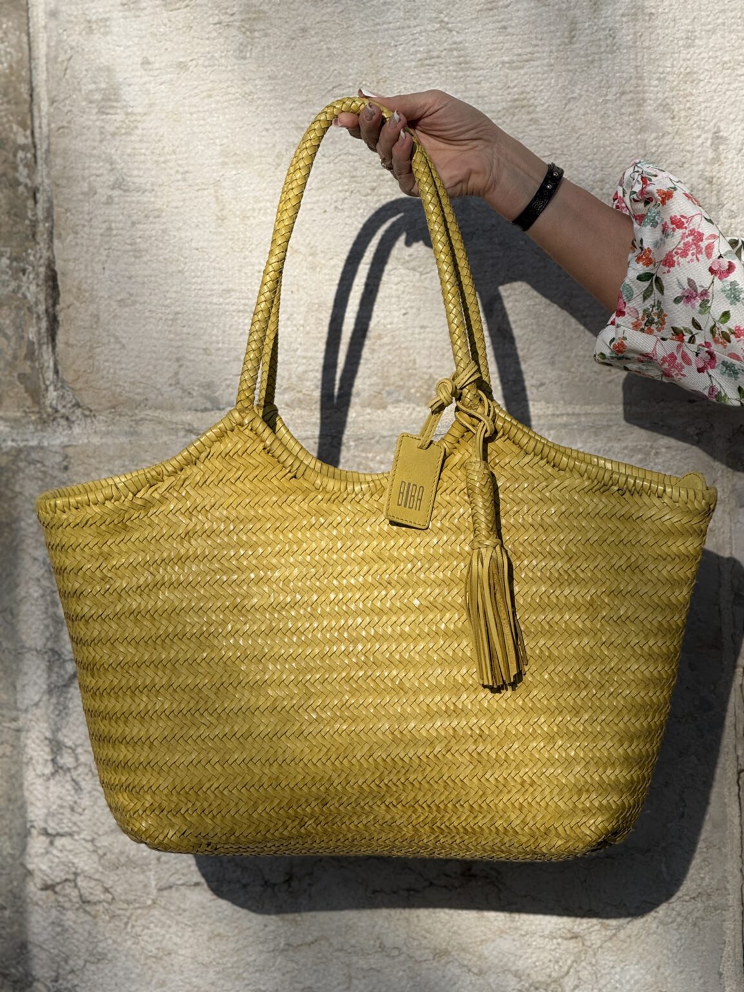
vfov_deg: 16.4
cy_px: 496
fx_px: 3439
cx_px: 372
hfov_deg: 12.3
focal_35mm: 120
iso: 64
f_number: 2.8
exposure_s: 1/2439
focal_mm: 15.66
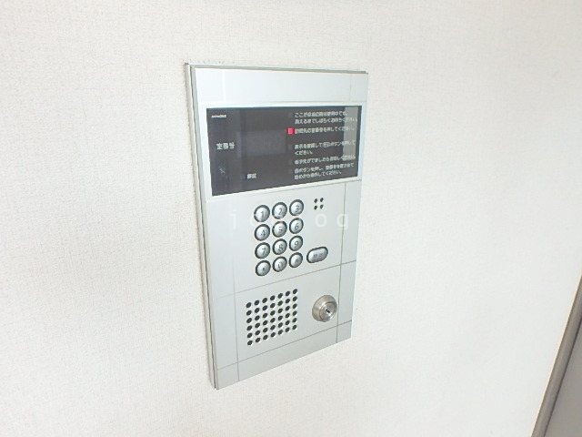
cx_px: 291
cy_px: 218
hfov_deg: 79.0
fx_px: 353
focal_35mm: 21
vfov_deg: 63.4
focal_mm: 3.7
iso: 320
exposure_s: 1/30
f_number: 3.5
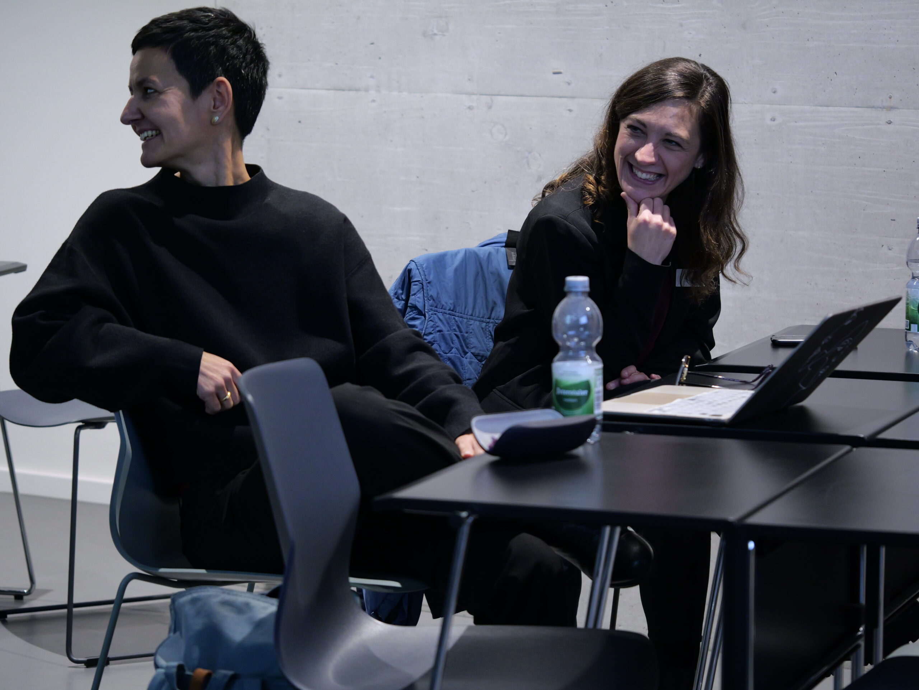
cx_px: 460
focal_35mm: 128
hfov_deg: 15.4
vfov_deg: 11.6
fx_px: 3399
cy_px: 345
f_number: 2.8
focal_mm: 64
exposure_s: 1/100
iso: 1600
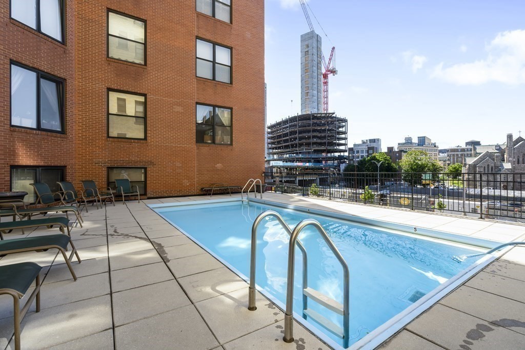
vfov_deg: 73.8
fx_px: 233
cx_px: 262
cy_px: 175
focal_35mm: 16
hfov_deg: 96.7
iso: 400
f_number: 11
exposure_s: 1/60
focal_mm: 16
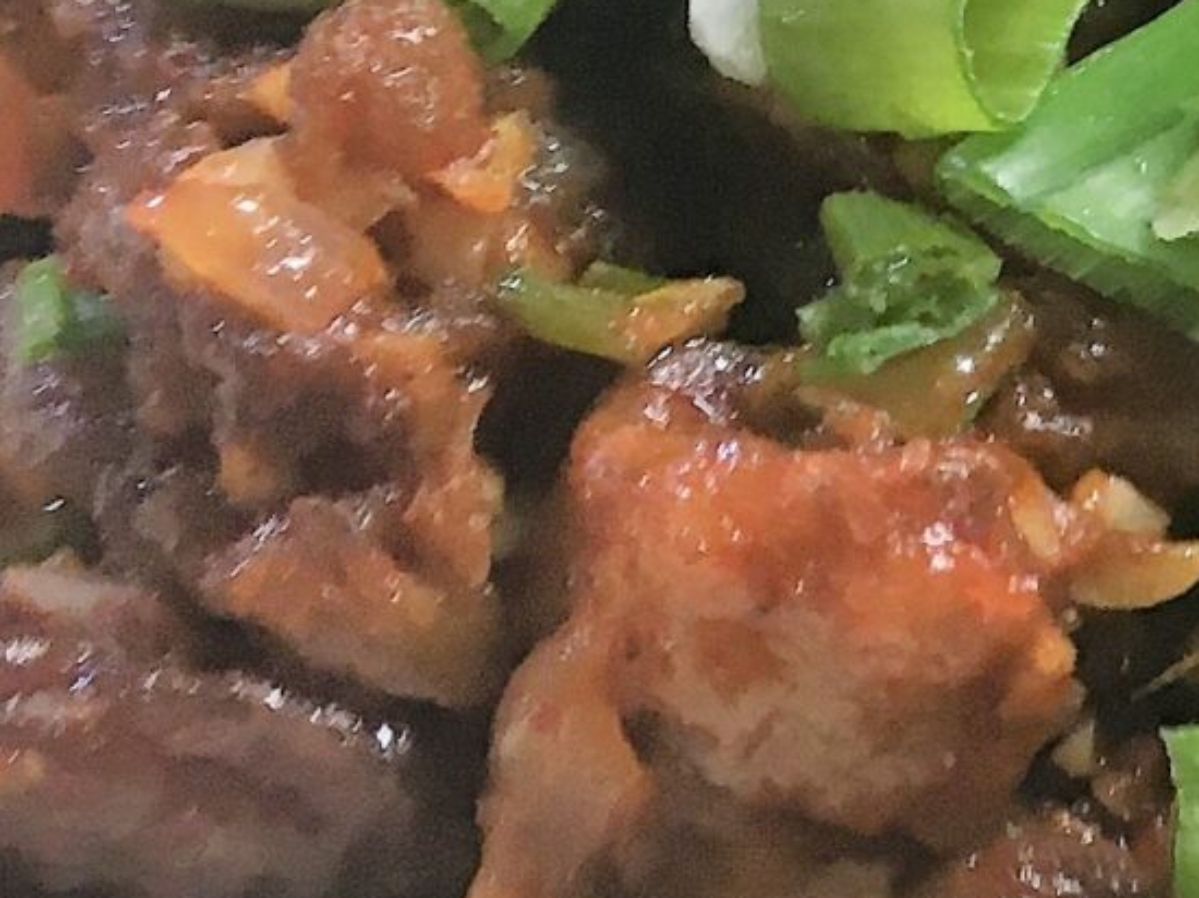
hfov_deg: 12.5
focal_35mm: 135
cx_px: 2544
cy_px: 163
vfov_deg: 10.9
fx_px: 4674
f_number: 2.2
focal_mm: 4.15
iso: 80
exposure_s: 1/33
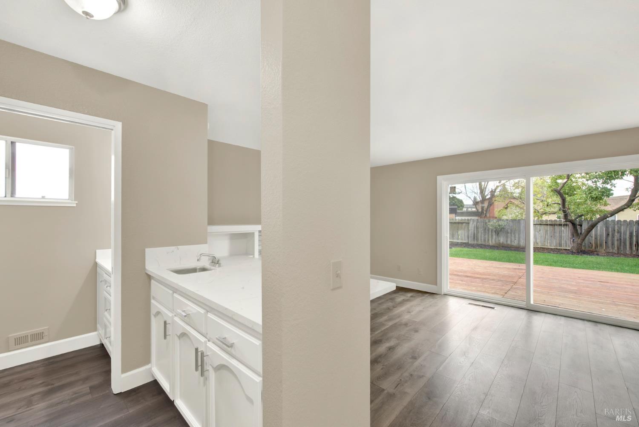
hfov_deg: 104.2
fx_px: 249
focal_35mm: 14
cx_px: 320
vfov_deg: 81.3
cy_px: 214
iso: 100
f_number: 14
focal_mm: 14
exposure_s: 1/3.33
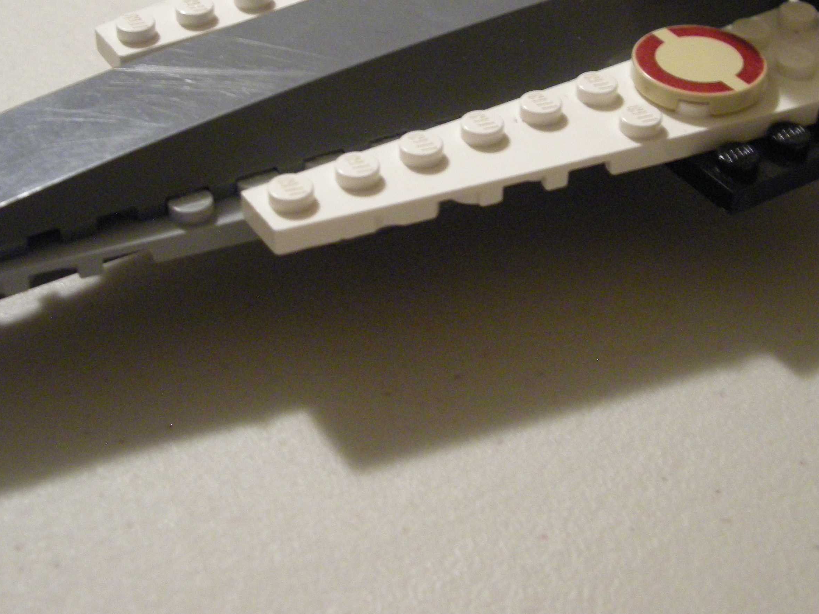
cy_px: 110
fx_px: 1491
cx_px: 432
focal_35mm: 63
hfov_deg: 30.7
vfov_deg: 22.9
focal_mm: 7.9
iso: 444
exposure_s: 1/8
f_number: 2.8
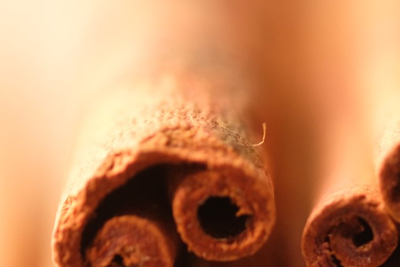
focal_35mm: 225
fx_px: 2500
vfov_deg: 6.1
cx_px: 380
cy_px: 327
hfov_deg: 9.1
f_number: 2.4
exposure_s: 1/75
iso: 640
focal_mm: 60
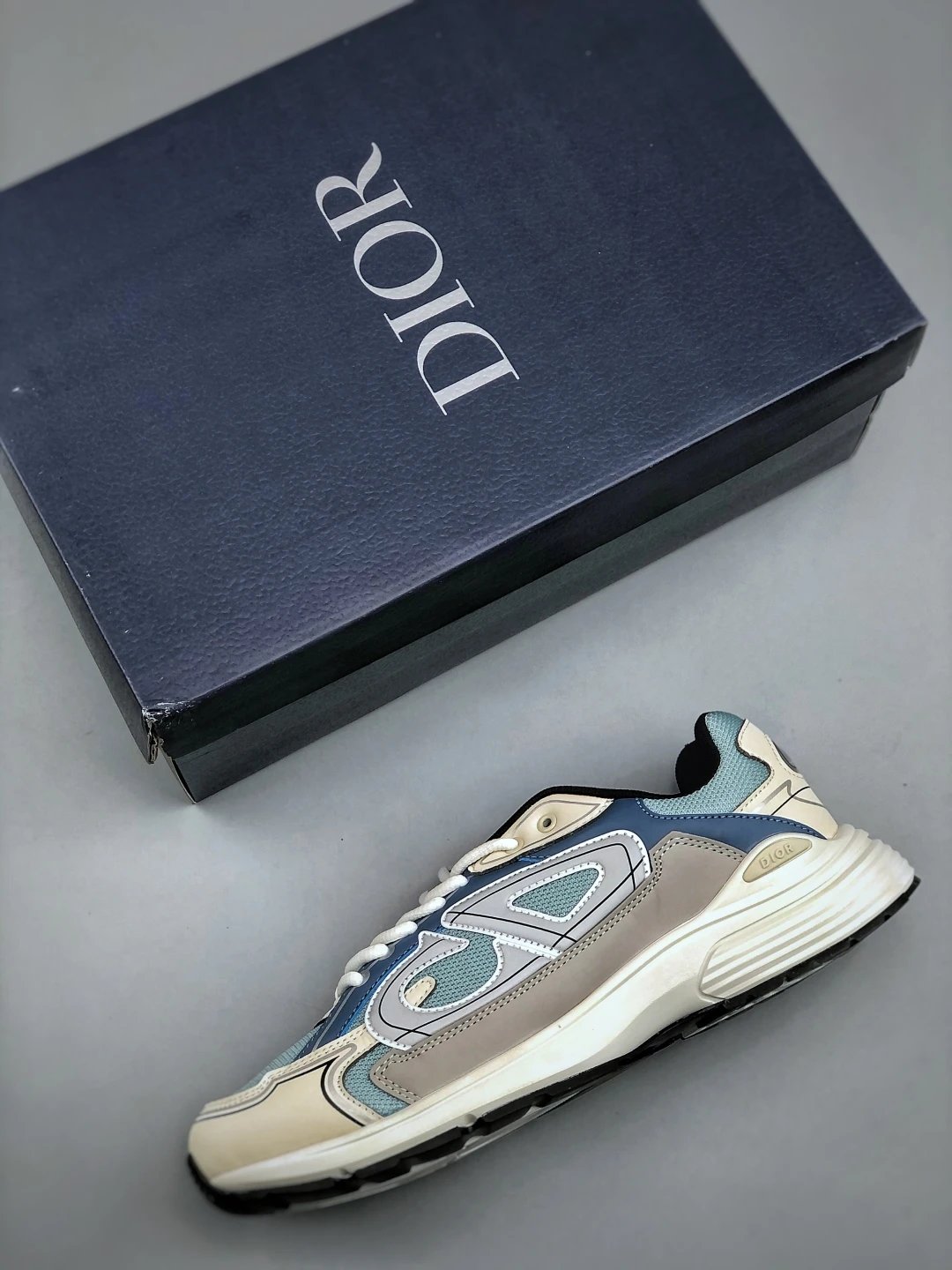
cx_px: 476
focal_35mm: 57
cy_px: 635
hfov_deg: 25.7
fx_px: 2090
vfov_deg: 33.8
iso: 20
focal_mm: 6.6
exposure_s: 1/33
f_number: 2.8
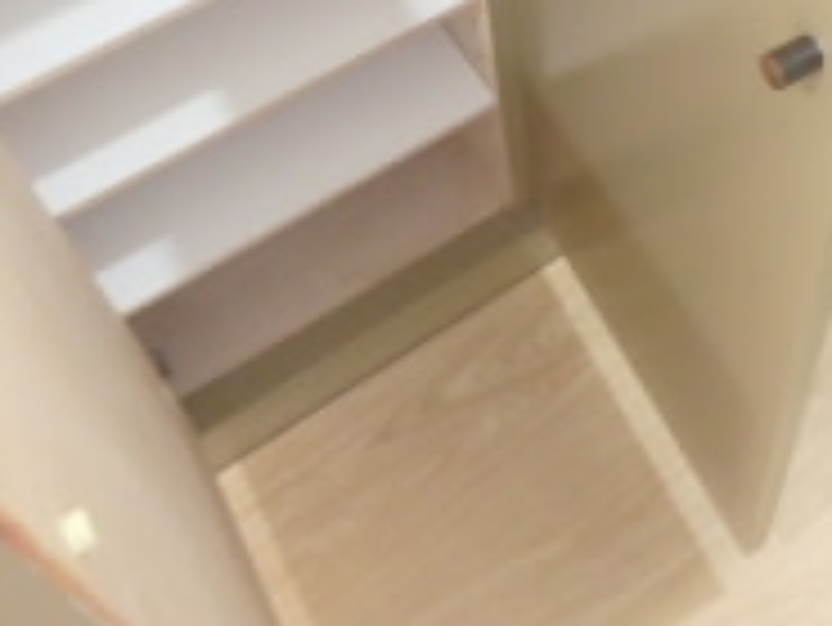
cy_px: -88
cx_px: 648
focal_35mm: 51
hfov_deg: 36.4
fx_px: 1227
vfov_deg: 26.1
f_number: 3.5
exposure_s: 1/15
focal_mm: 3.7
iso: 800
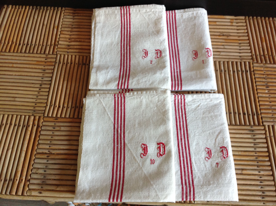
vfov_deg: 40.6
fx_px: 279
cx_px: 138
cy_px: 103
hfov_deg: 52.7
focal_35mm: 35
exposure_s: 1/15
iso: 100
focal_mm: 4.28
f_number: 2.4
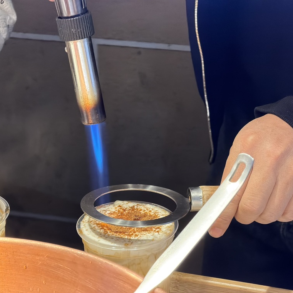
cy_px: 147
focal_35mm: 119
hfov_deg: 14.6
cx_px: 125
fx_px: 1140
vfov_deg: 14.7
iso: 500
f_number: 2.8
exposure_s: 1/50
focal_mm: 16.89
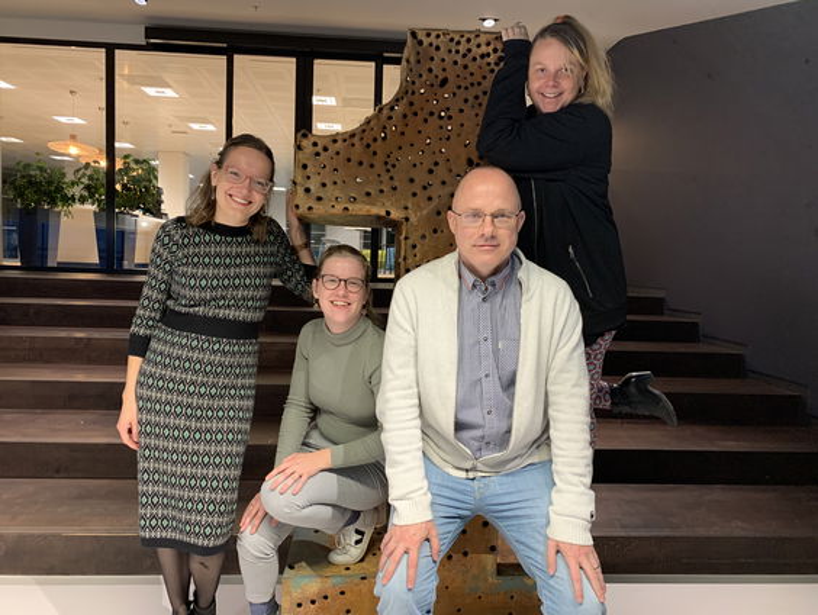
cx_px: 409
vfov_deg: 53.1
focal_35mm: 26
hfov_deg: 67.3
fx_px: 615
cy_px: 308
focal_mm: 4.25
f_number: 1.8
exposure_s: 1/50
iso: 250
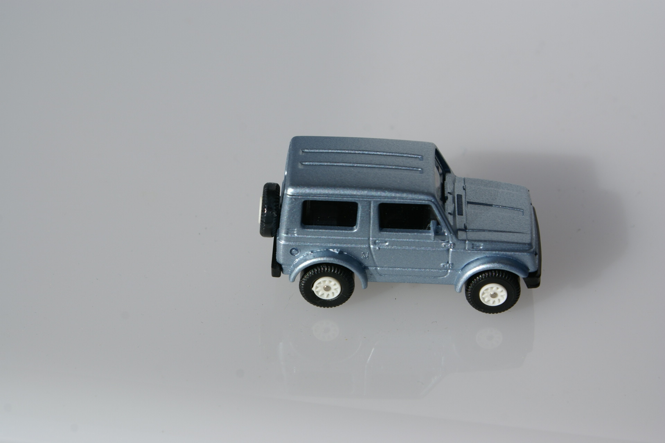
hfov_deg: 19.5
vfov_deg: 13.0
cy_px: 222
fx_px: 1939
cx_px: 332
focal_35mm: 105
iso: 100
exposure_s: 1/200
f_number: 13
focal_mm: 70
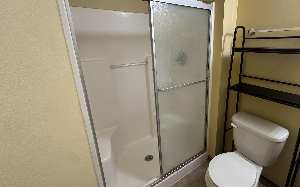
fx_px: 147
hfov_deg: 90.0
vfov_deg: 64.8
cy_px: 83
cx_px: 180
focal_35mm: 18
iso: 200
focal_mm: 2.22
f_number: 2.2
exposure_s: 1/60
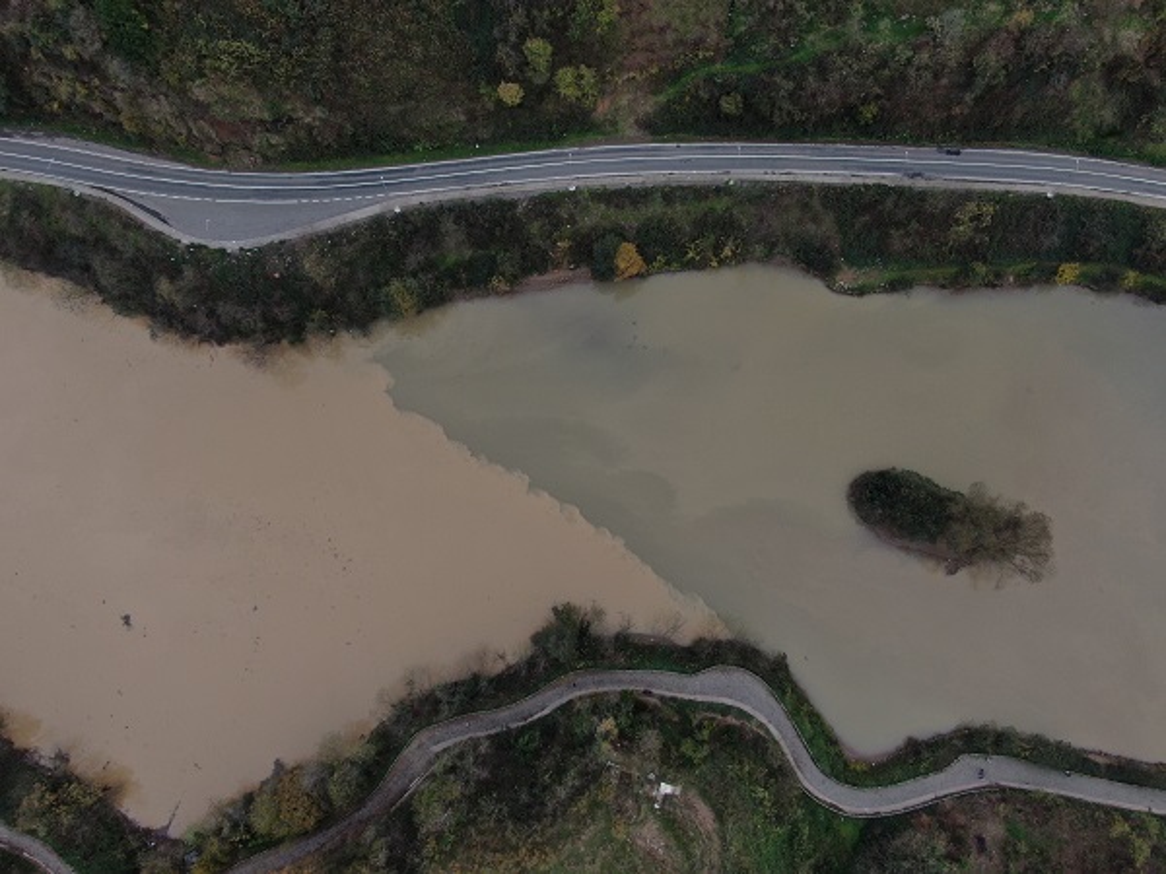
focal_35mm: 24
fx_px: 808
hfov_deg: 71.6
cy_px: 437
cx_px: 583
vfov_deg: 56.8
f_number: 2.8
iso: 100
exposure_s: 1/200
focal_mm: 4.39
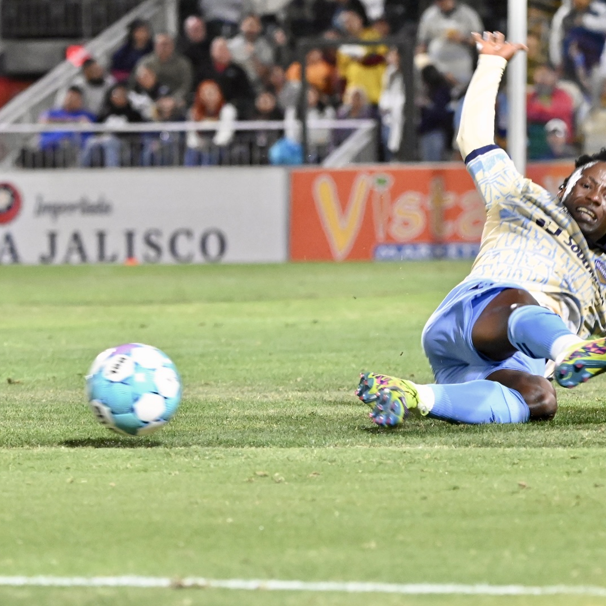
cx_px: 447
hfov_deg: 4.0
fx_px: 8735
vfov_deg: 4.0
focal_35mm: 441
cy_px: 303
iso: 12800
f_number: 7.1
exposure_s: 1/500
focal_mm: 230
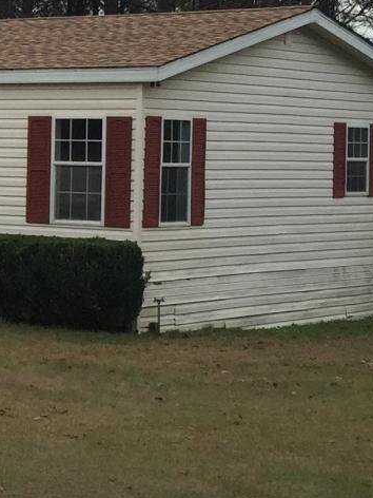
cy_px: 120
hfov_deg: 11.2
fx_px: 1767
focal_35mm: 123
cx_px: -308
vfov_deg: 15.9
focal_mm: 4.15
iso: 32
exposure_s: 1/1883
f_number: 2.2
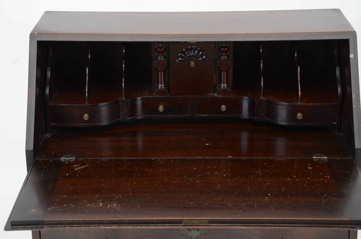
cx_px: 180
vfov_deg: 17.4
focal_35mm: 78
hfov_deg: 26.0
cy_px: 120
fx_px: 781
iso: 200
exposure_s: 1/160
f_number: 8
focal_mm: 52
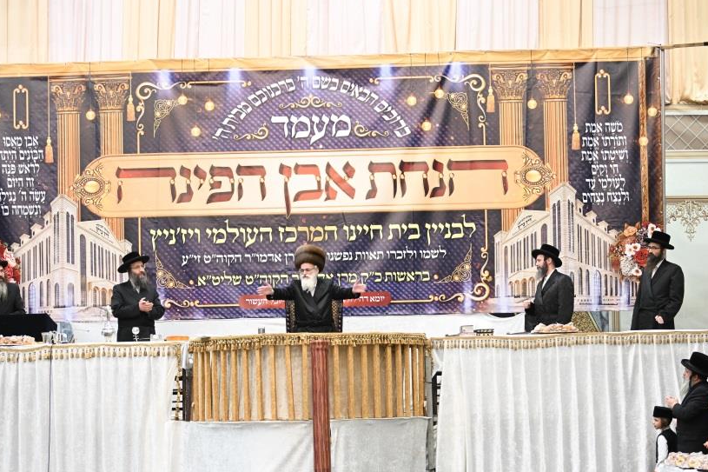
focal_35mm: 88
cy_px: 275
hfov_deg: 23.1
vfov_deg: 15.5
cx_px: 341
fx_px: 1730
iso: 800
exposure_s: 1/125
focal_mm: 70
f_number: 2.8
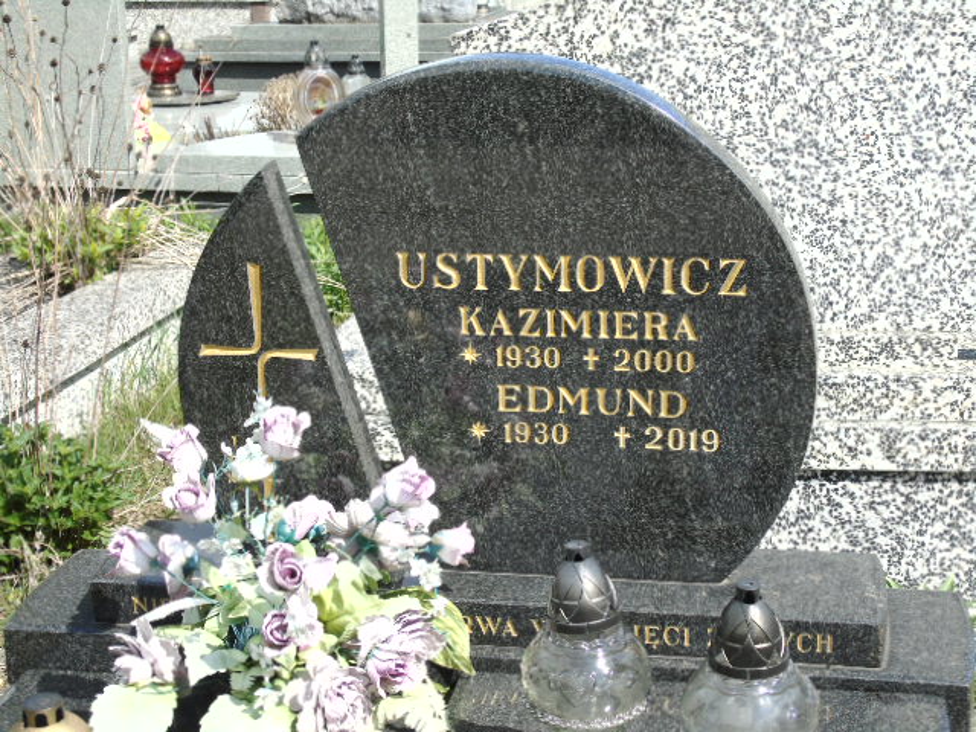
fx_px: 1748
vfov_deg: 23.7
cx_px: 488
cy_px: 366
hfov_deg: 31.2
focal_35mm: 62
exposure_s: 1/500
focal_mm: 11
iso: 80
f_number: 4.5
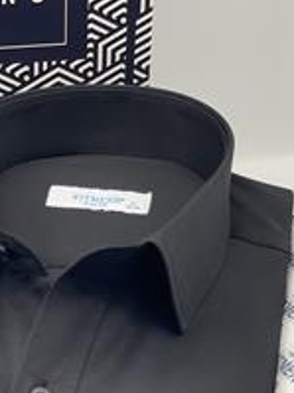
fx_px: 1224
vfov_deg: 18.0
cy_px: 339
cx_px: 51
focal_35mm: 108
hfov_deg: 13.6
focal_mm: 6
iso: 40
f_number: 2
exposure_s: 1/122
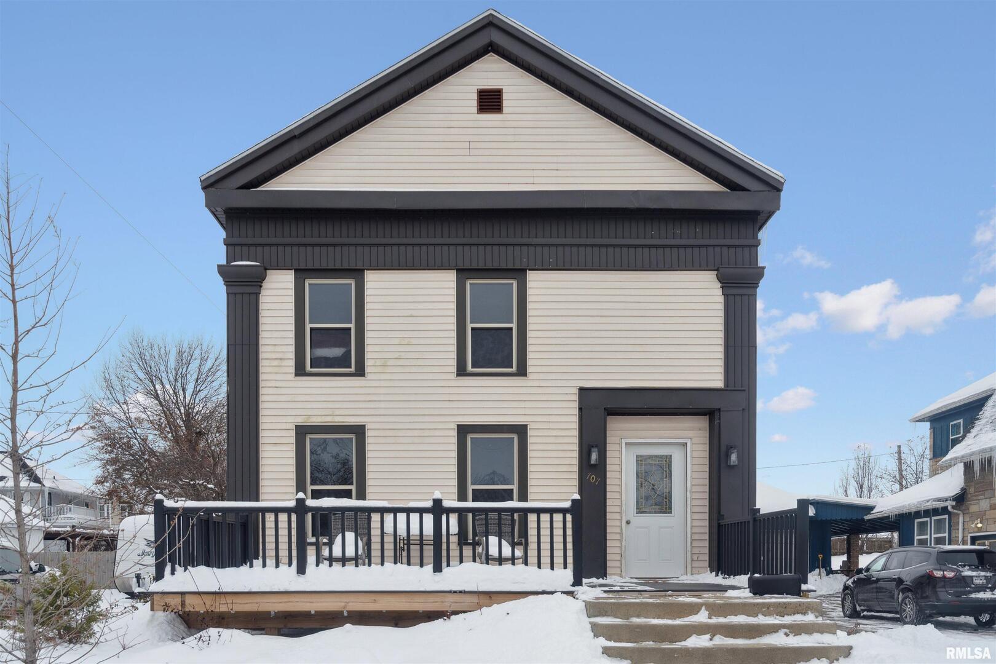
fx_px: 802
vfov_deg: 45.0
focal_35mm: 29
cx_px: 498
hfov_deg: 63.7
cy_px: 332
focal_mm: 29
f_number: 9
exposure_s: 1/1000
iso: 400
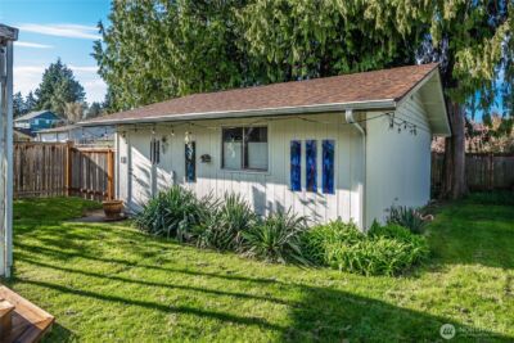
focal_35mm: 20
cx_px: 257
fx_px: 286
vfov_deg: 62.0
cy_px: 172
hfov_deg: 84.0
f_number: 7.1
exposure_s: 1/40
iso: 80
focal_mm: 20
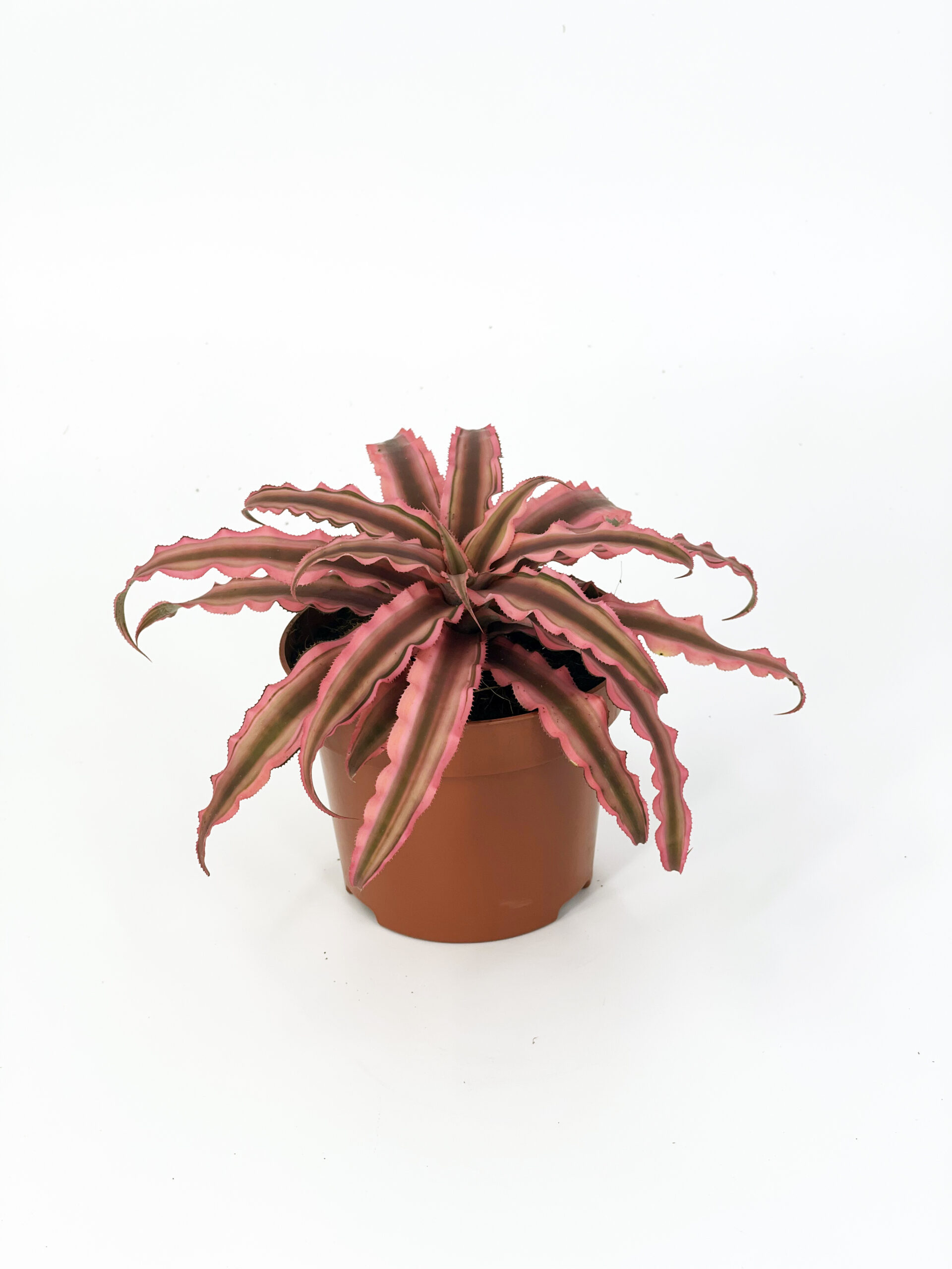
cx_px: 476
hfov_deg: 22.9
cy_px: 634
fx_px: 2347
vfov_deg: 30.3
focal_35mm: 64
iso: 20
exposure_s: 1/201
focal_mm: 7.5
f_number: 2.2
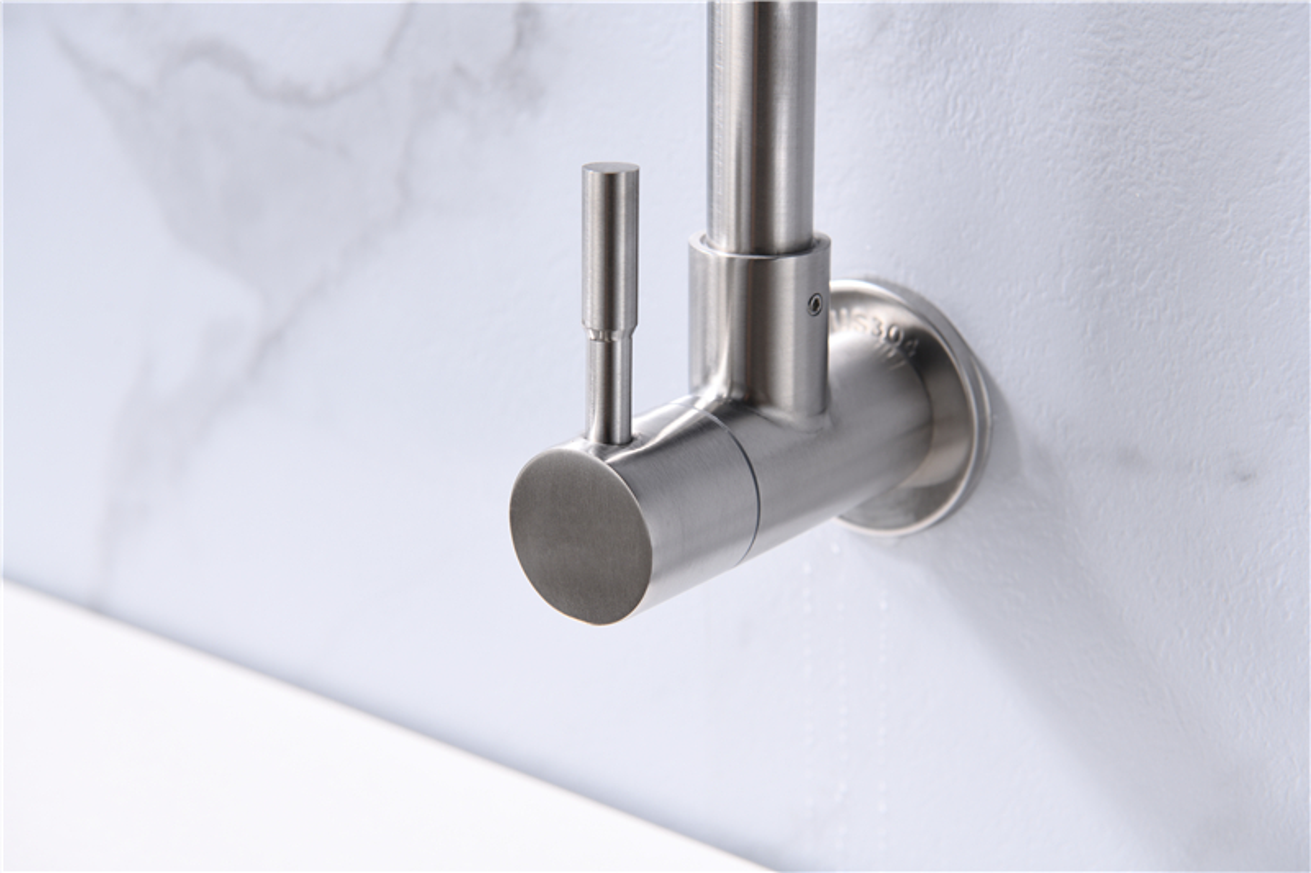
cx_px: 656
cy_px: 436
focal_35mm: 70
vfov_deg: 19.4
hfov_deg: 28.8
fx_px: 2548
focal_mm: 70
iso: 100
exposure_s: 1/100
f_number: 10
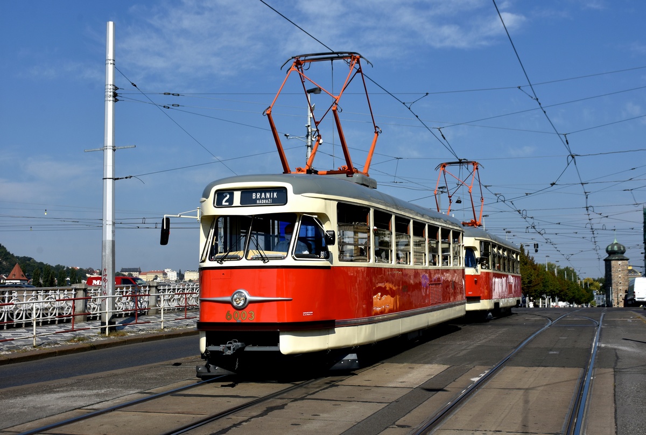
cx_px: 323
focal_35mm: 48
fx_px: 864
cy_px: 218
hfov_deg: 41.0
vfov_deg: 28.3
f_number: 10
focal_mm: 32
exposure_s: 1/400
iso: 125
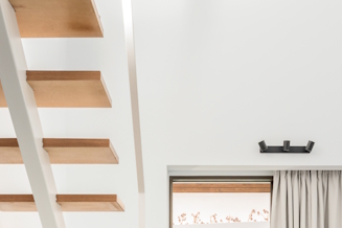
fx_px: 465
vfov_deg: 25.0
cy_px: 267
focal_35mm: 49
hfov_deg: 40.1
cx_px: 212
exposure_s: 1/125
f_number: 8
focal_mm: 16
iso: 100
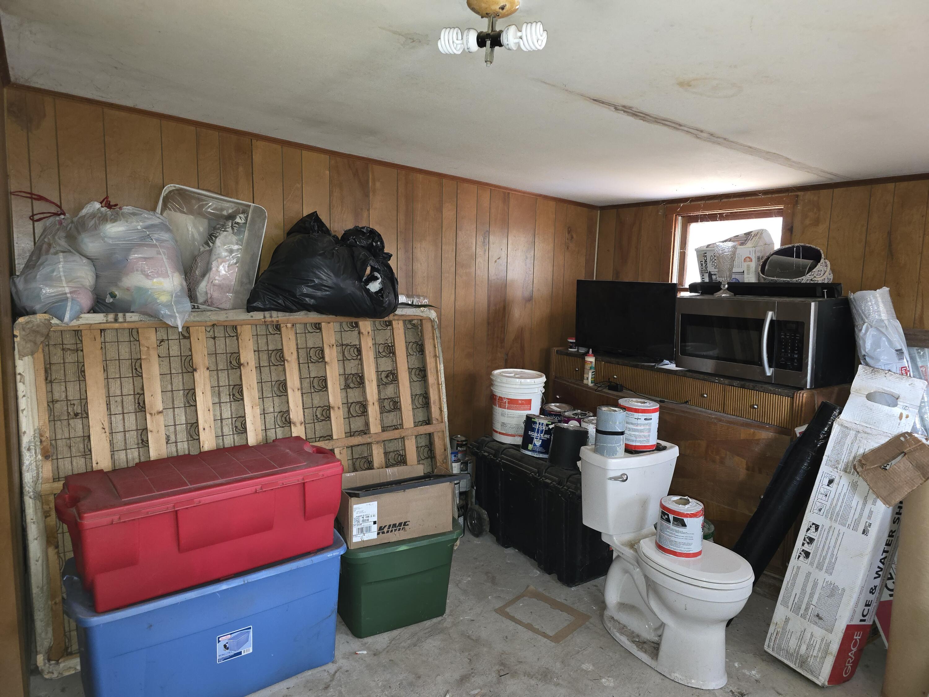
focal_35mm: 23
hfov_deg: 73.9
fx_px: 617
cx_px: 464
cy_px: 348
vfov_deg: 58.9
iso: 250
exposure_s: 1/12
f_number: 1.7
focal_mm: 6.3
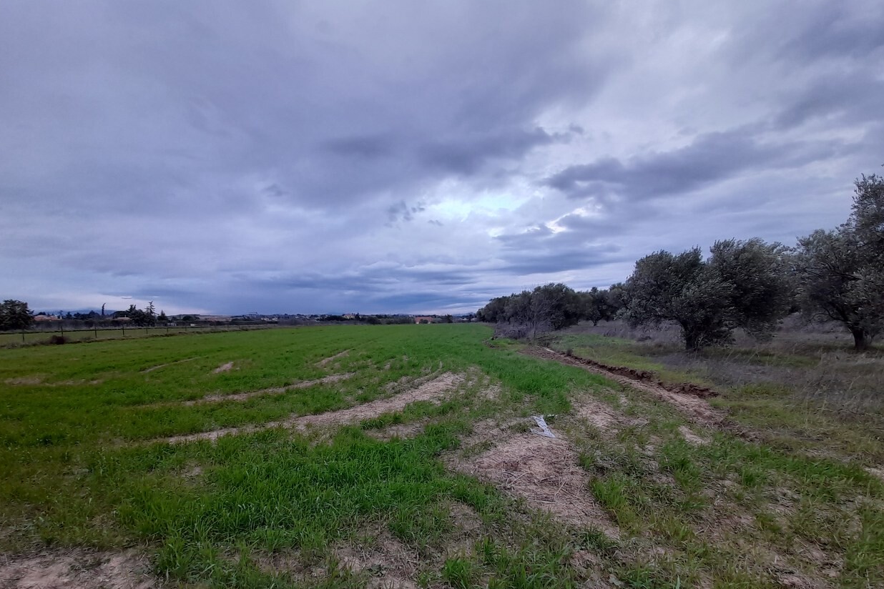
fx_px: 344
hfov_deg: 104.2
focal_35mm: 14
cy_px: 337
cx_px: 429
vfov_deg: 80.7
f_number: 2.2
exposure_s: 1/50
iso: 40
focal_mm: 1.42
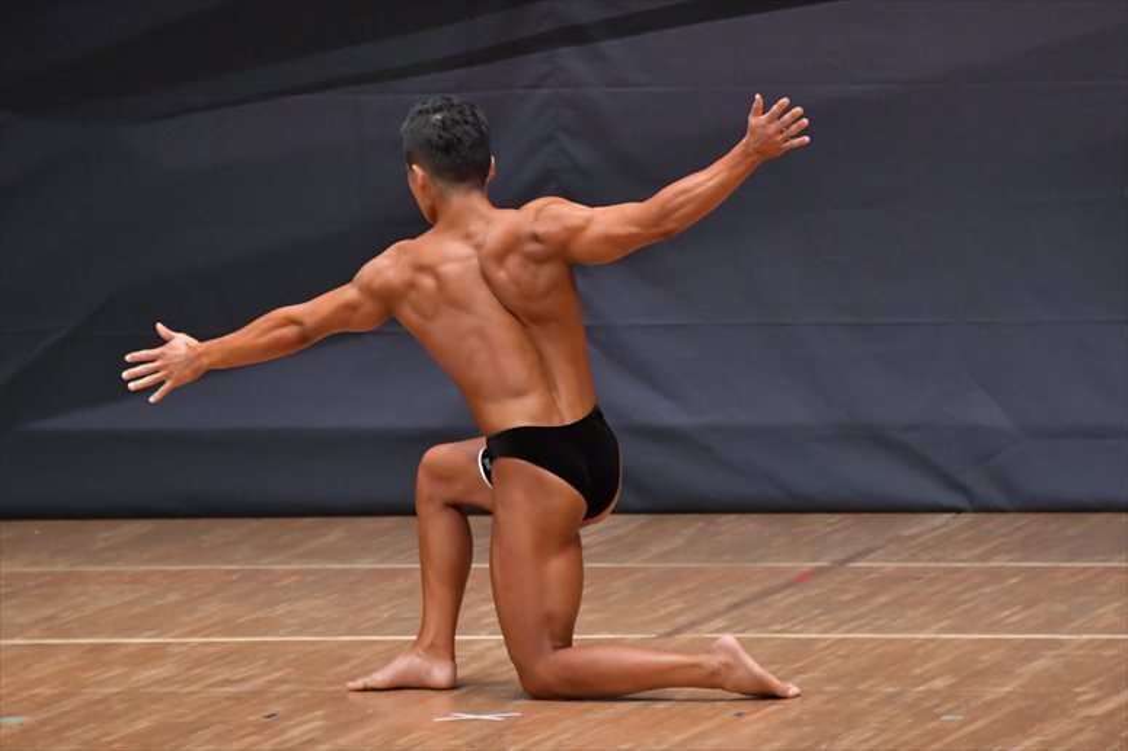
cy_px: 376
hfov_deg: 5.5
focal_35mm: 375
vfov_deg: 3.7
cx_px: 564
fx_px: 11744
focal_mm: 250
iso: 6400
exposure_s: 1/400
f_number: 5.6
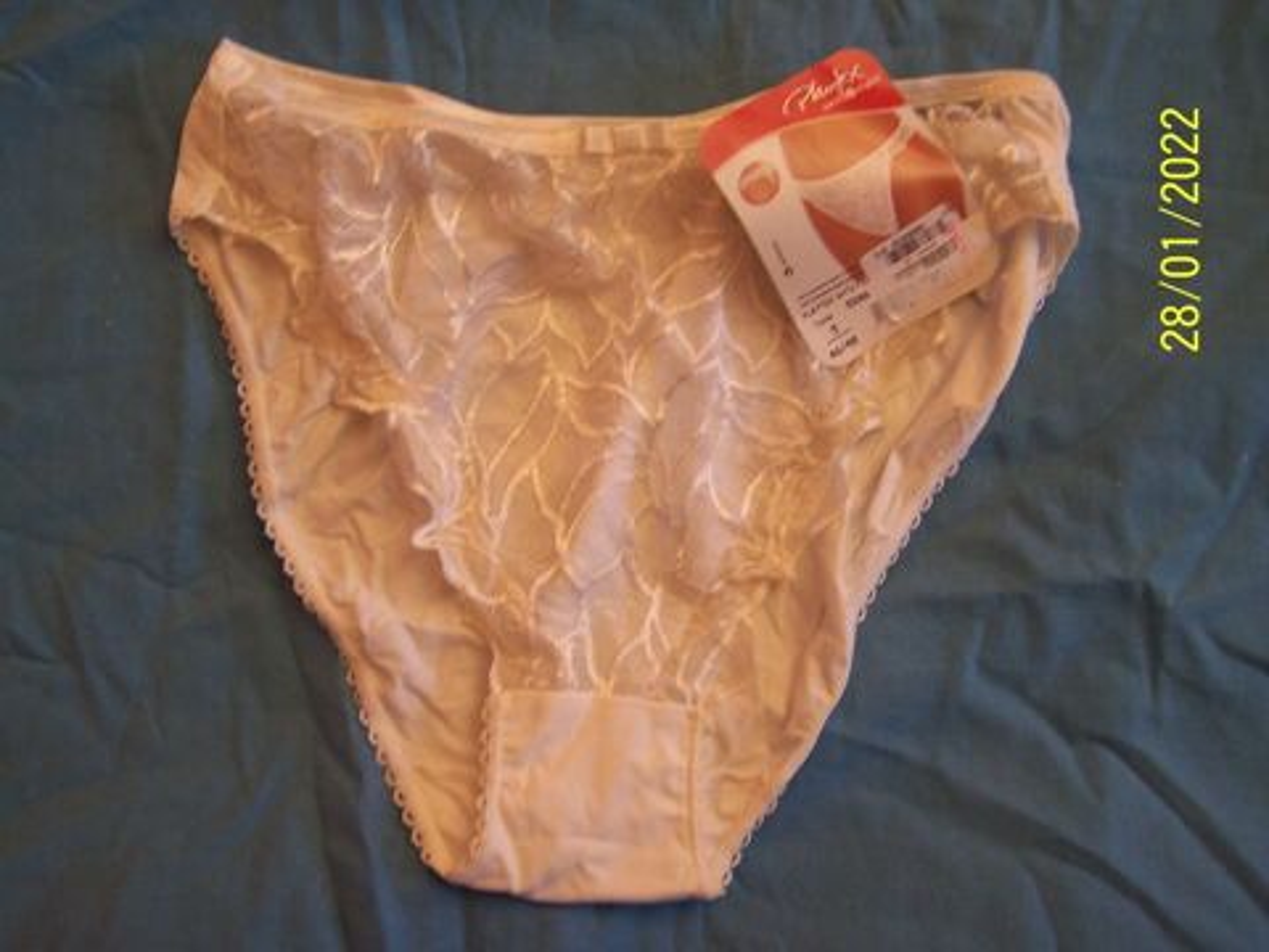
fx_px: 1393
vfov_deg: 37.7
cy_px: 476
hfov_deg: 49.0
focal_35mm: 38
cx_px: 634
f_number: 2.8
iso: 140
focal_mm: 6.3
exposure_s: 1/20
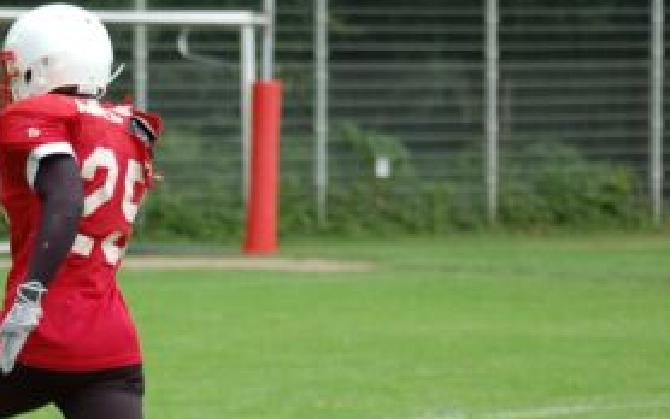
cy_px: 287
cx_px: 170
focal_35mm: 273
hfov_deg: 7.7
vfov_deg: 4.8
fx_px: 4987
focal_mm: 110
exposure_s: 1/1000
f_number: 4.2
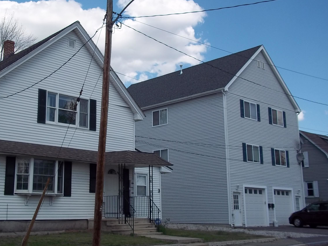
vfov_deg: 31.5
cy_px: 113
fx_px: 436
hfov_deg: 40.9
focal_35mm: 46
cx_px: 122
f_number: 8
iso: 80
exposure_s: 1/250
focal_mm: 6.5
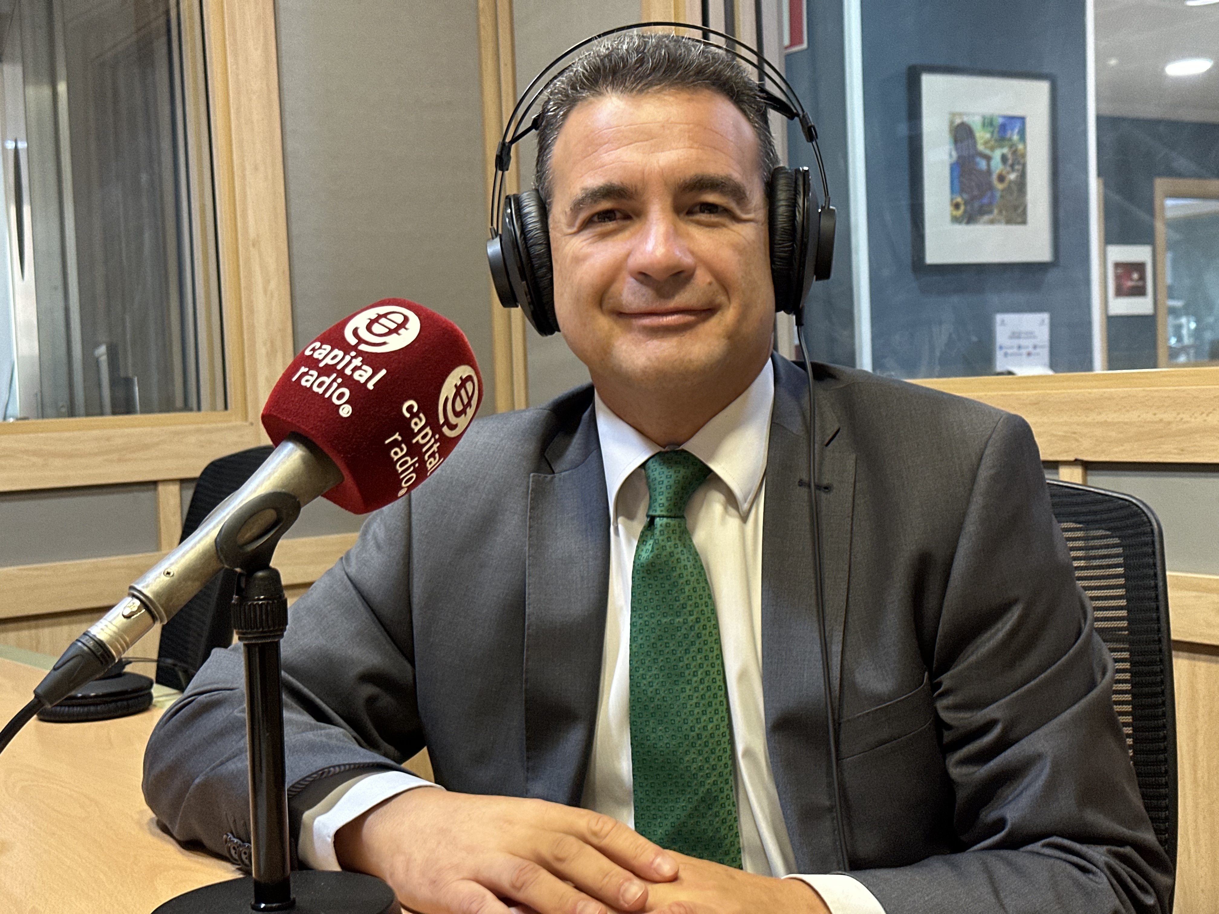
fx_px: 1690
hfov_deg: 39.7
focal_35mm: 48
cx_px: 610
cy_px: 457
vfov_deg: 30.3
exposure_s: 1/33
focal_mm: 6.86
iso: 200
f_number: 1.78
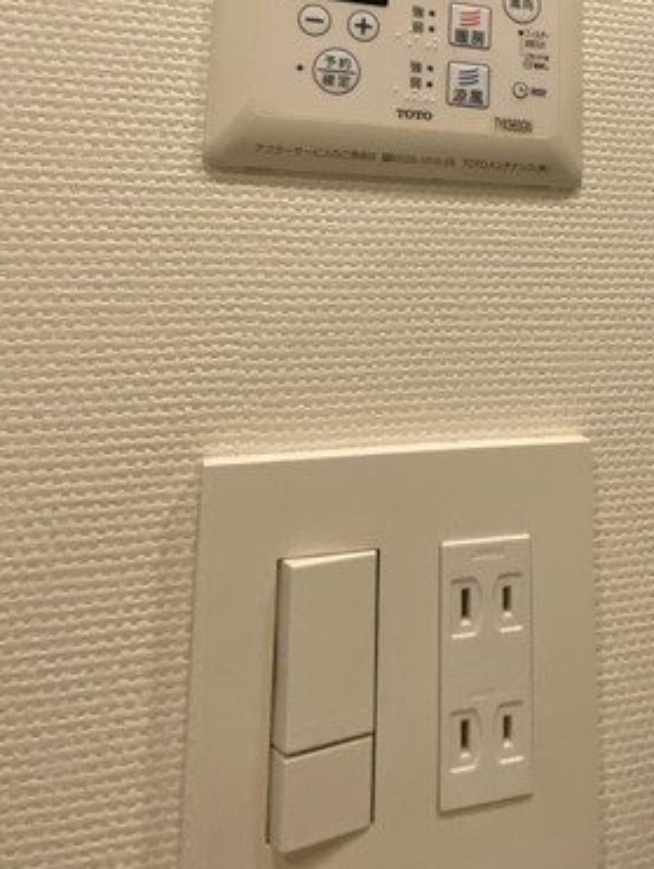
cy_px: 141
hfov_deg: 49.0
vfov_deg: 57.3
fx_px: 704
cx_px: 434
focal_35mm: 28
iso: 200
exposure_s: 1/100
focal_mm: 1.54
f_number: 2.4
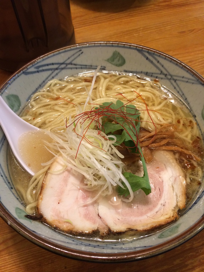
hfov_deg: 46.8
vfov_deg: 60.0
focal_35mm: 30
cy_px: 136
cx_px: 102
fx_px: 236
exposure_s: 1/30
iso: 160
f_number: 2.2
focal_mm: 4.12
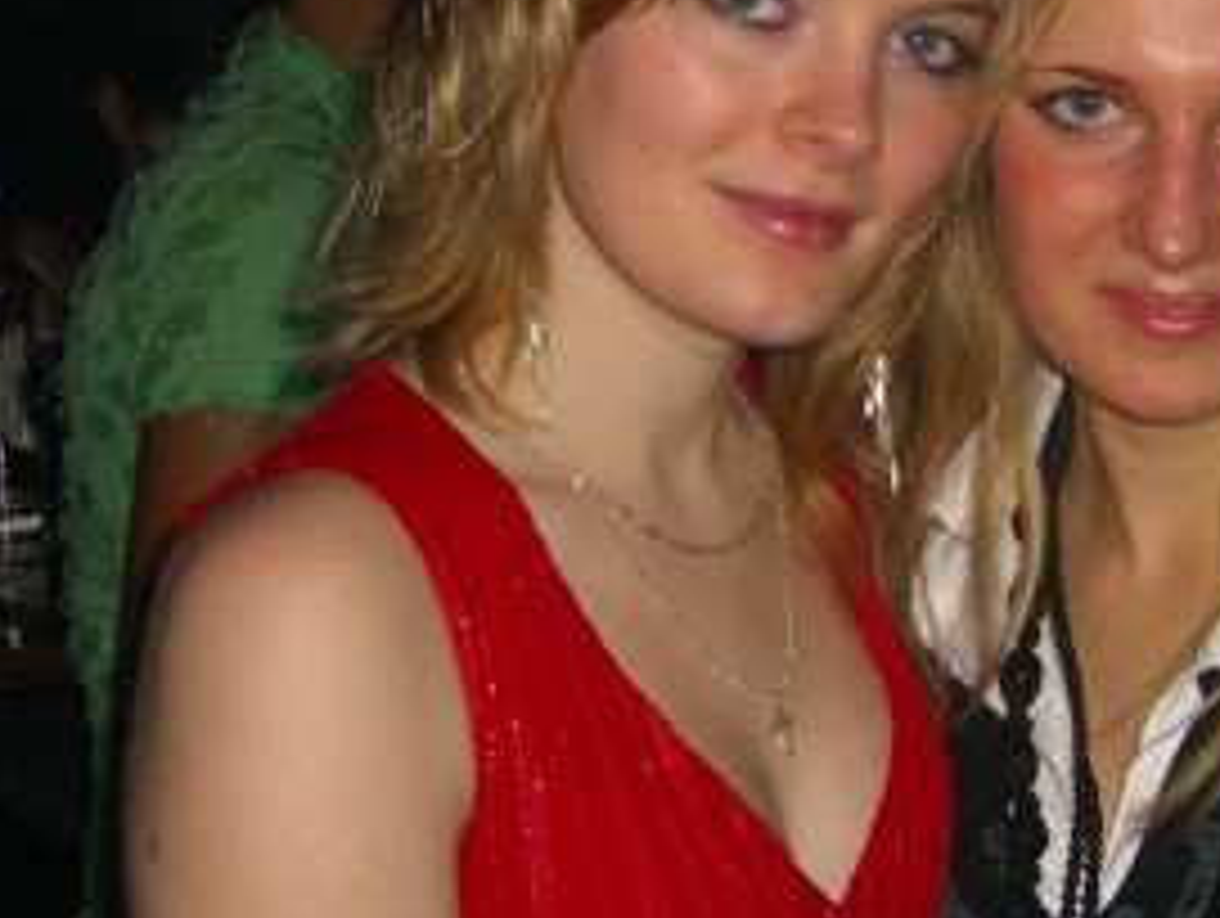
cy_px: 364
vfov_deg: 17.6
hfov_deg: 22.9
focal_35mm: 84
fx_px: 2964
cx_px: 981
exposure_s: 1/60
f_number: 2.8
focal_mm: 7.9
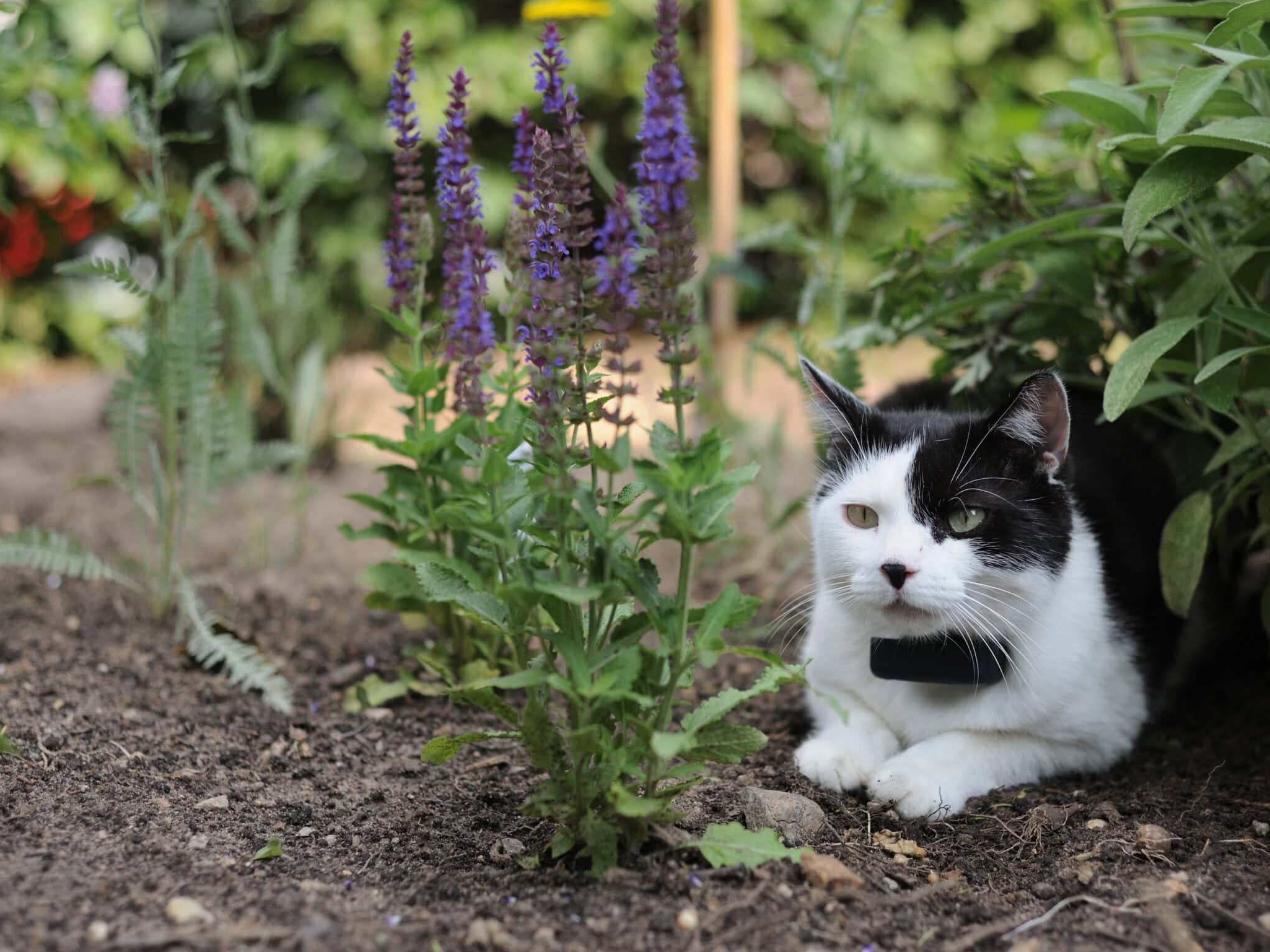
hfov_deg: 32.2
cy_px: 460
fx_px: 2201
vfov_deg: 24.4
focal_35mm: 60
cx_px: 680
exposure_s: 1/2000
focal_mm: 50
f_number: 2.8
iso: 400
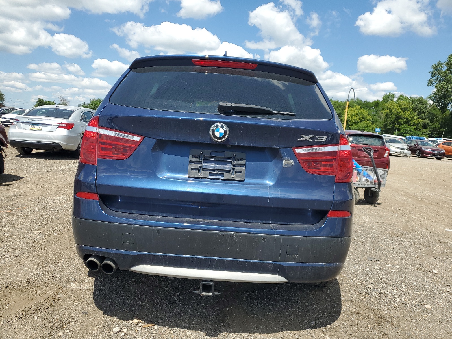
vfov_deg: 53.1
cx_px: 226
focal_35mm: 26
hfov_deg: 67.3
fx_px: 339
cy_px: 170
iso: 50
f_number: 1.5
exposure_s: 1/3333
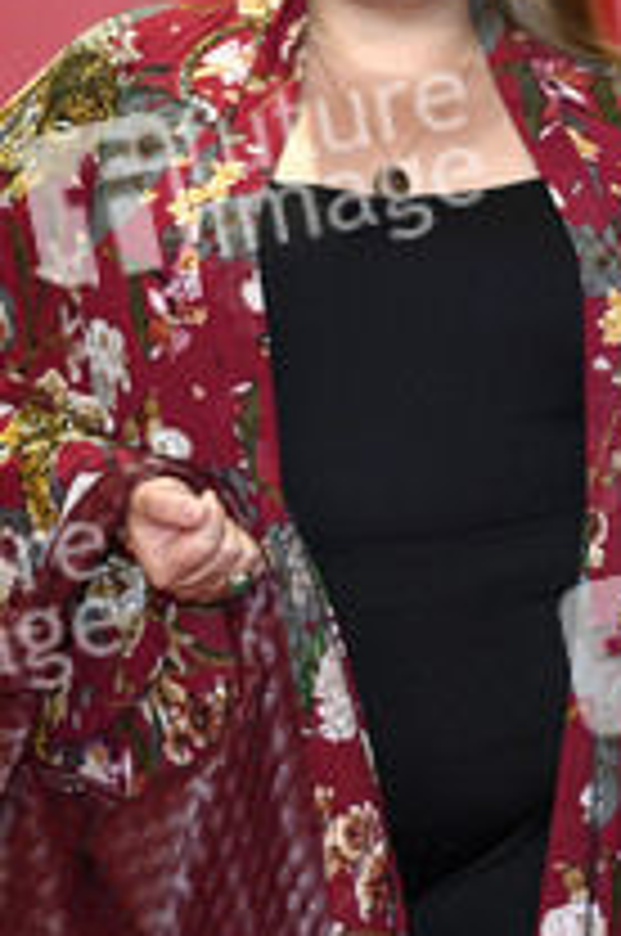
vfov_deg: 11.9
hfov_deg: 7.9
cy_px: 405
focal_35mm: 173
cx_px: 382
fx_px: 4491
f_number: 5.6
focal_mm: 90
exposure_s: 1/250
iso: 640
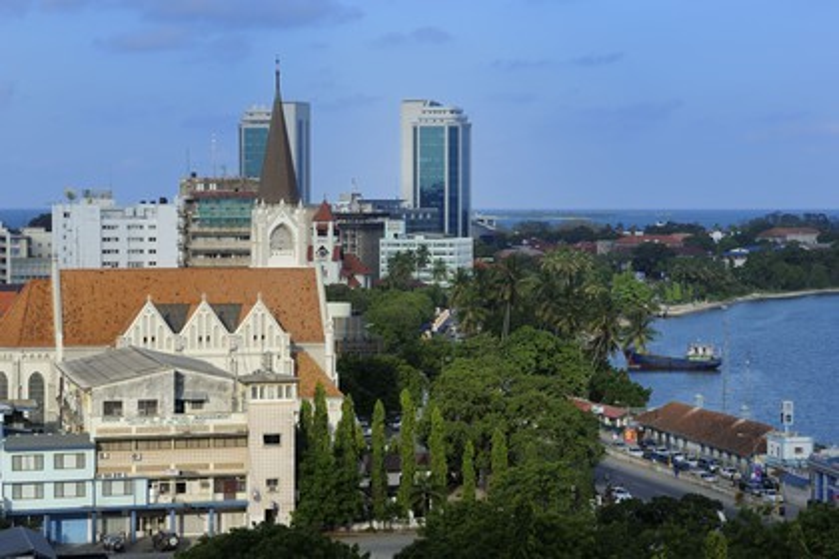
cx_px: 420
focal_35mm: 92
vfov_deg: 14.9
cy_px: 280
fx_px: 2144
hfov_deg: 22.1
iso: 200
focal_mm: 92
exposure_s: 1/320
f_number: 7.1
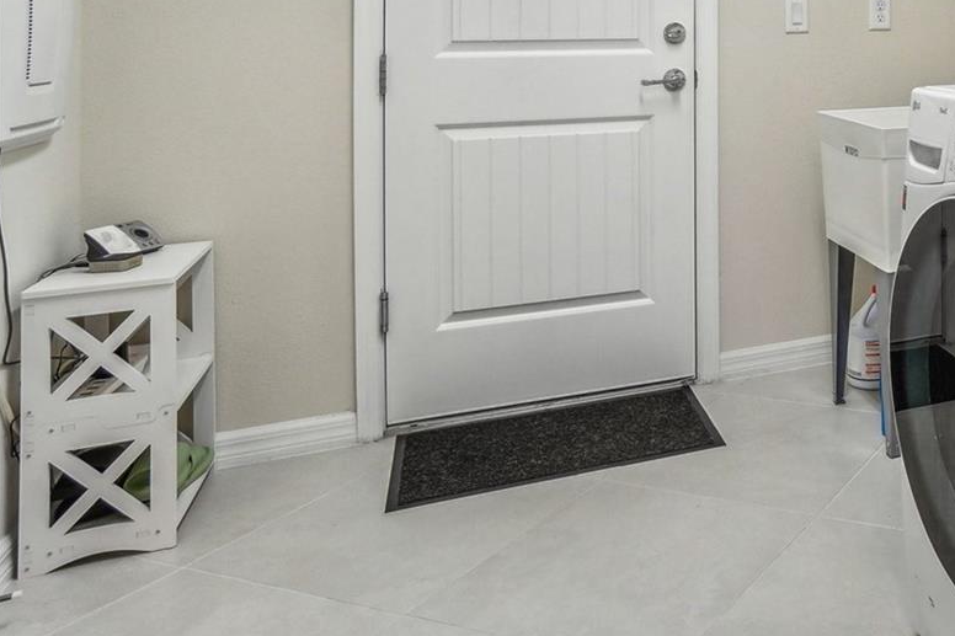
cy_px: 33
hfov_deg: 45.8
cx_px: 980
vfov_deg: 35.9
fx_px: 903
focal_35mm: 34
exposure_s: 1/25
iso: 400
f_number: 8
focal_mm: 11
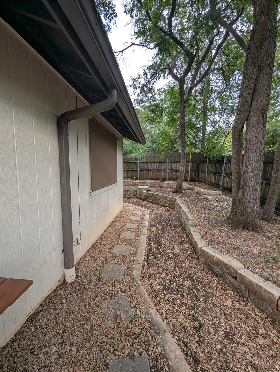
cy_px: 186
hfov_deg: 90.1
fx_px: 140
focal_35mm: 13
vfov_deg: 106.1
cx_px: 140
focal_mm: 1.95
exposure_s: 1/146
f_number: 2.2
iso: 36
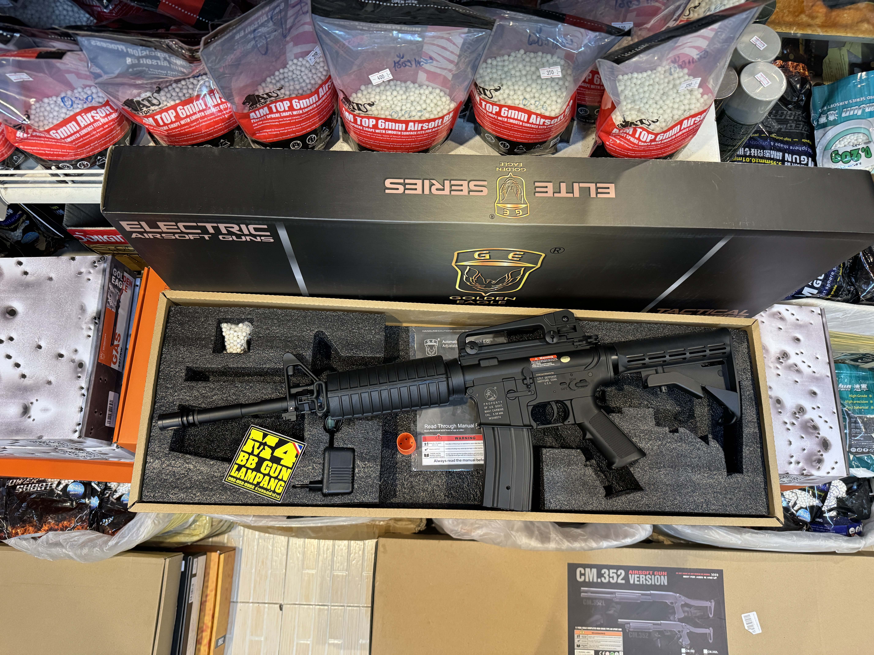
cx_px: 437
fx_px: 606
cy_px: 328
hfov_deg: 71.6
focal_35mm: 24
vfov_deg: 56.8
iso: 400
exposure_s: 1/50
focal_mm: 6.86
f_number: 1.78
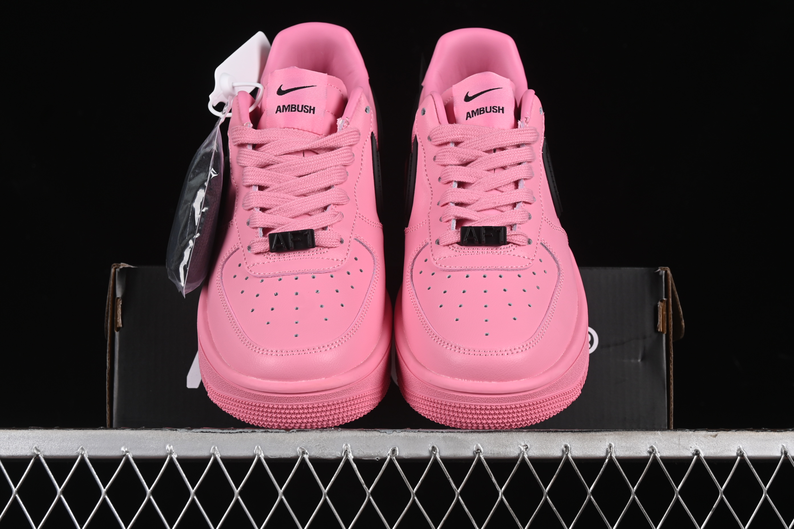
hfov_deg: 27.0
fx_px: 1654
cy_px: 264
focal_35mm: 75
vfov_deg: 18.2
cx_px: 397
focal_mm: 50
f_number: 8
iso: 160
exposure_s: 1/80
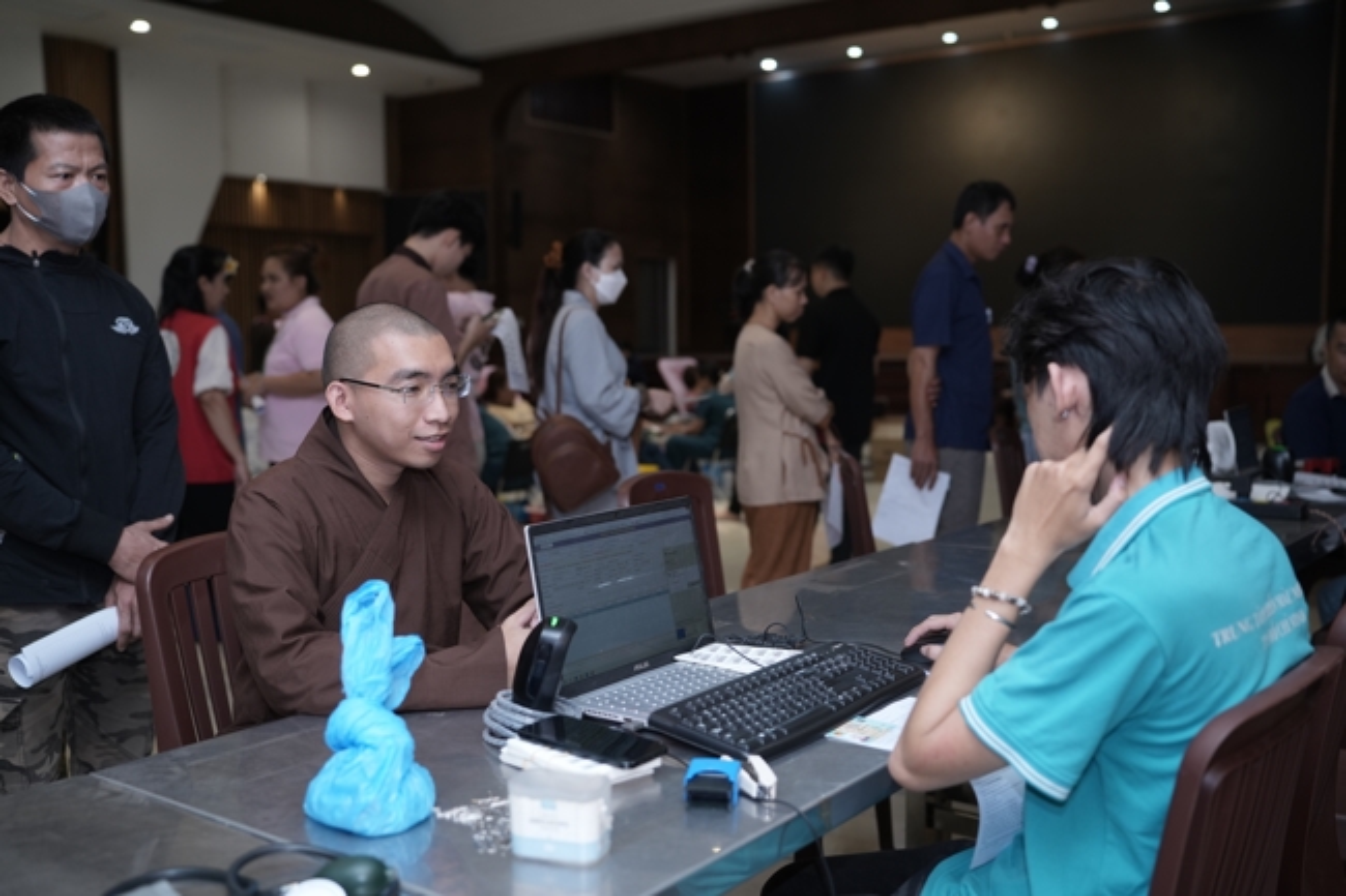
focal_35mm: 36
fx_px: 1346
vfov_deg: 36.9
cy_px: 448
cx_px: 673
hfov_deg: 53.1
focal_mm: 36
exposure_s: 1/250
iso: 500
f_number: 2.5
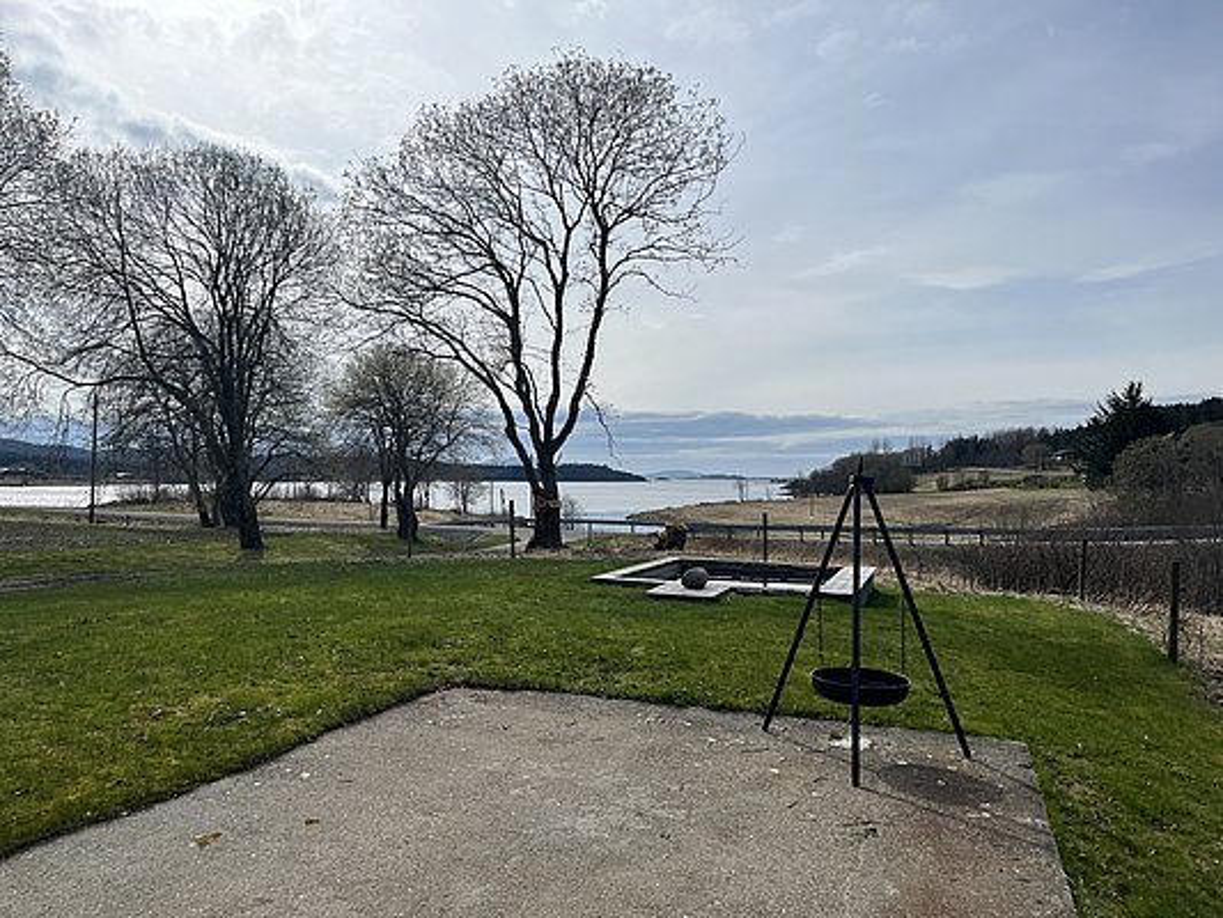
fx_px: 919
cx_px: 612
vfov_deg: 53.1
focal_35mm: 26
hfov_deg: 67.3
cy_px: 459
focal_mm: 5.1
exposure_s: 1/8403
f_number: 1.6
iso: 50
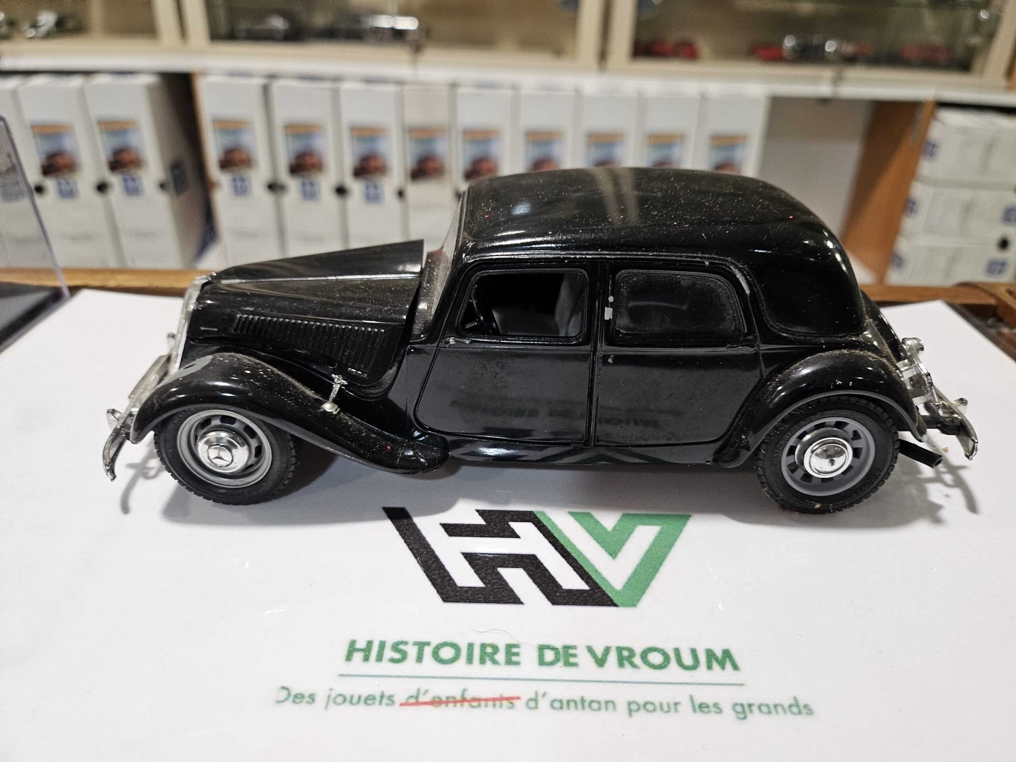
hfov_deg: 71.6
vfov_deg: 56.8
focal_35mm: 24
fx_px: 704
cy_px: 381
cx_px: 508
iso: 250
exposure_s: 1/100
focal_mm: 5
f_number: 1.8
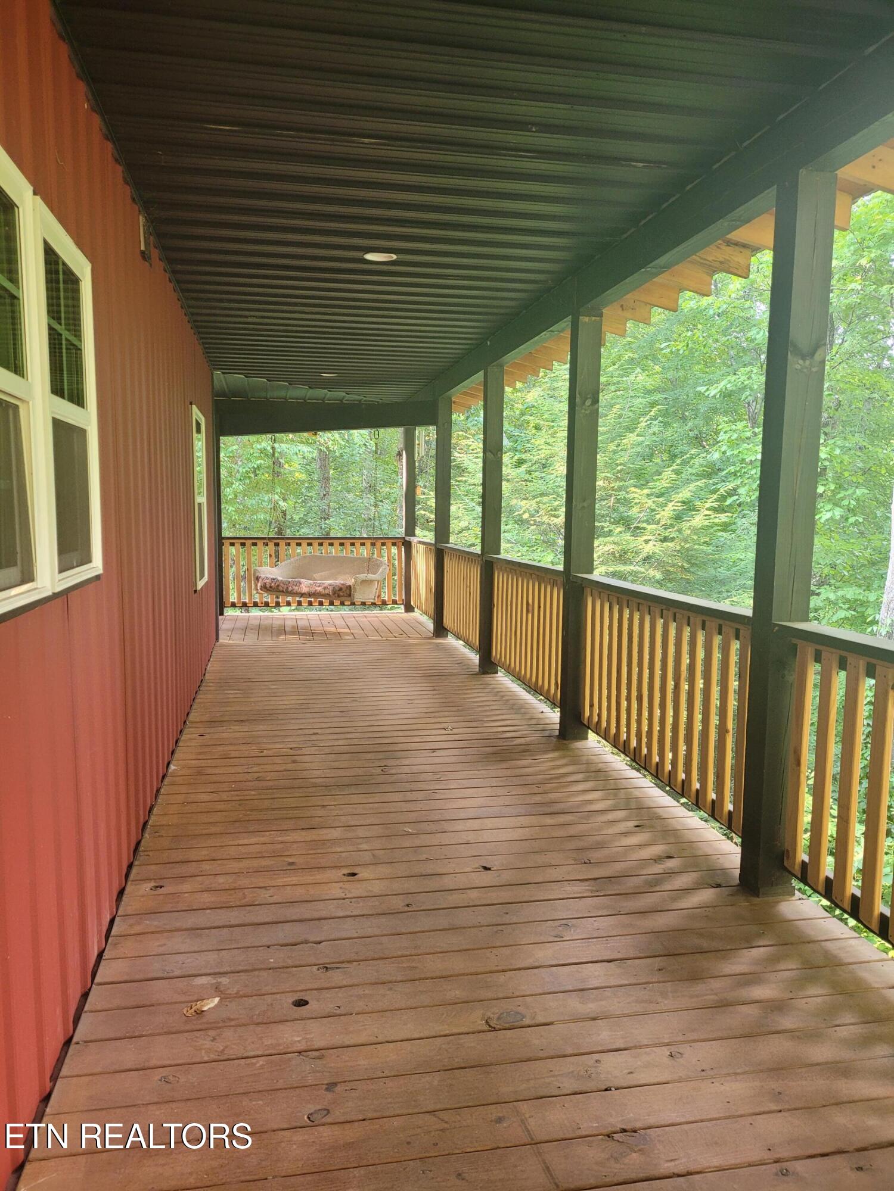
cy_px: 596
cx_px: 447
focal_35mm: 26
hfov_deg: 53.1
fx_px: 895
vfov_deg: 67.3
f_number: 1.8
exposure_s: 1/60
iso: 200
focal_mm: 5.4
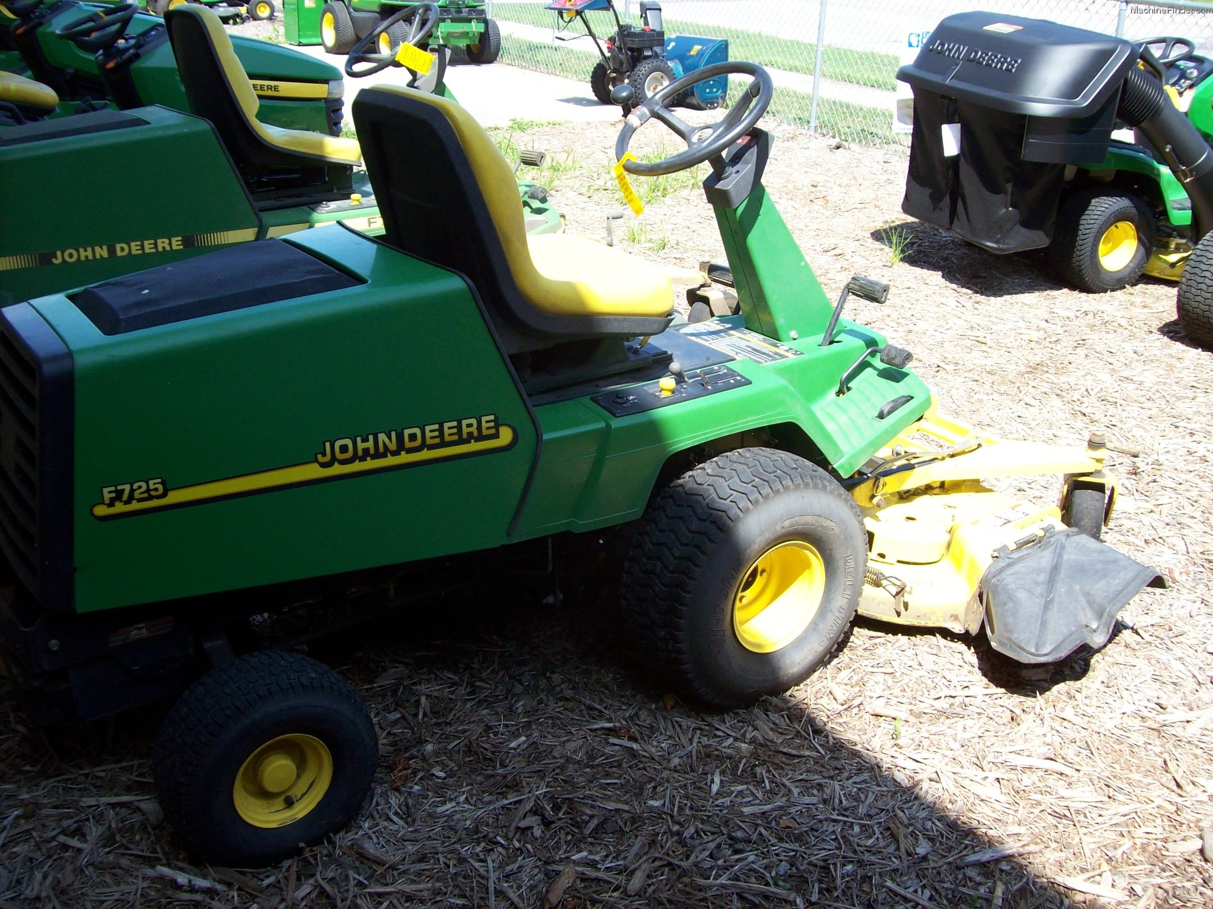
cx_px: 606
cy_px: 454
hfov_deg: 51.4
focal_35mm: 36
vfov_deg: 39.6
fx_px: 1261
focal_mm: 6
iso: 80
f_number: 2.7
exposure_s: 1/431
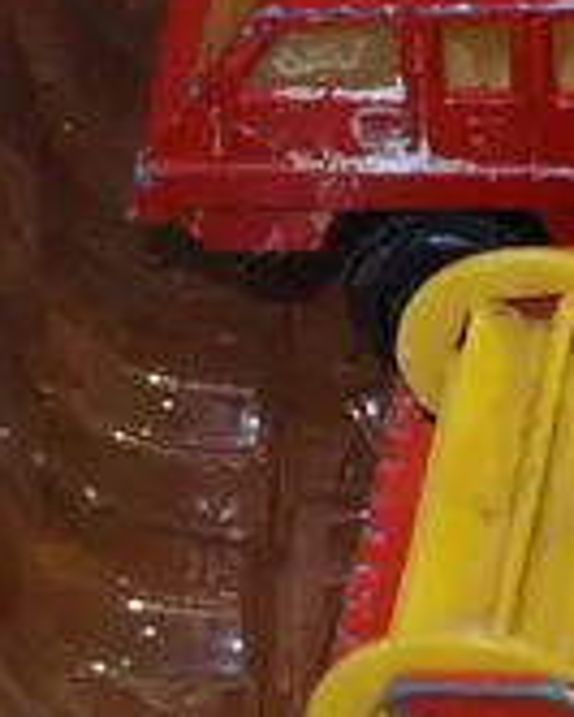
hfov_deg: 5.6
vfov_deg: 7.6
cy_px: -95
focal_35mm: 253
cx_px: 1860
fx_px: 5368
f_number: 5
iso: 2500
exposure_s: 1/160
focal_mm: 21
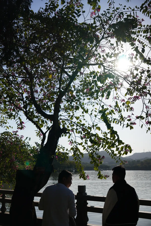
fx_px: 267
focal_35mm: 42
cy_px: 113
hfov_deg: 31.6
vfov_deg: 46.0
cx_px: 76
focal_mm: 28.3
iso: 100
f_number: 2.8
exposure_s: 1/4000
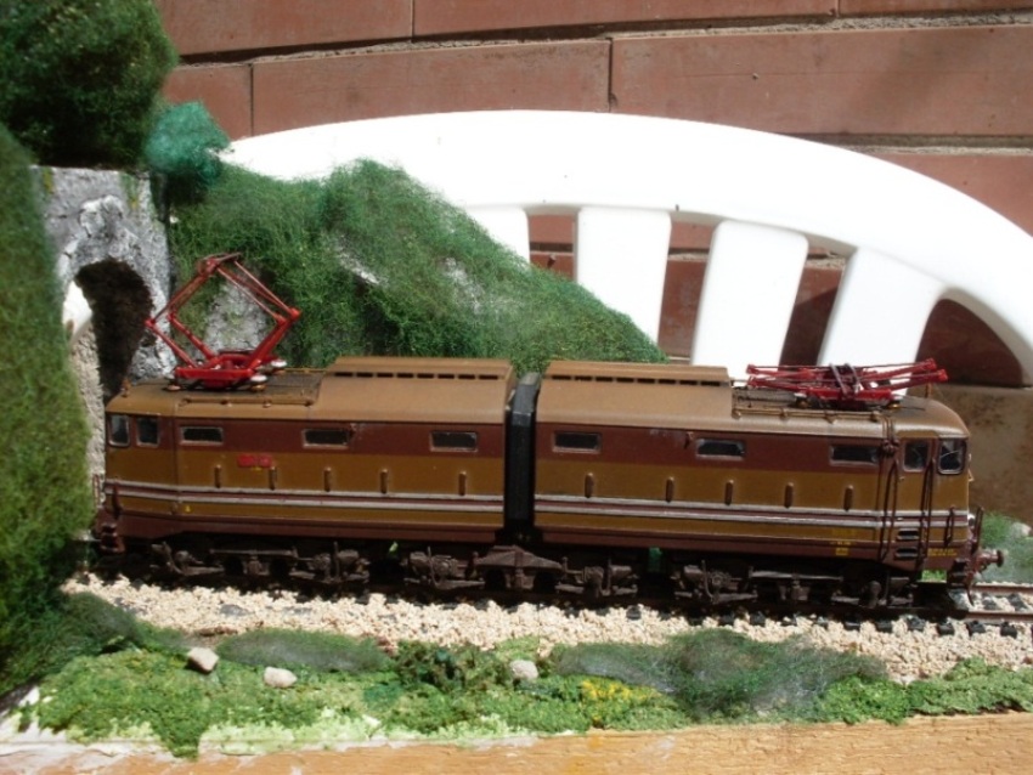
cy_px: 388
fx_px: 1134
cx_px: 516
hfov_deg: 49.0
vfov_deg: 37.7
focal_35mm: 38
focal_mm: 6.3
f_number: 8.4
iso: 80
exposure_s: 1/180
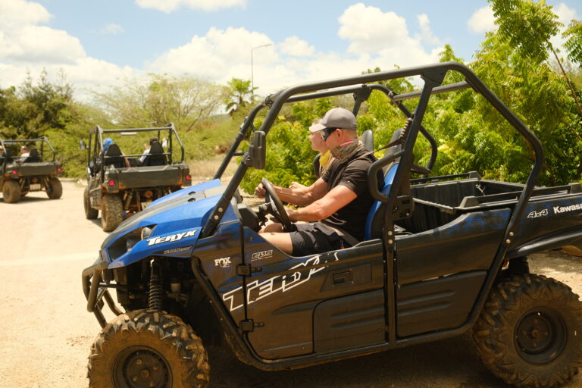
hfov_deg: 54.4
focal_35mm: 35
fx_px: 566
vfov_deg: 37.9
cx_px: 291
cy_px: 194
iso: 320
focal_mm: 23
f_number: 2.8
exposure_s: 1/2900
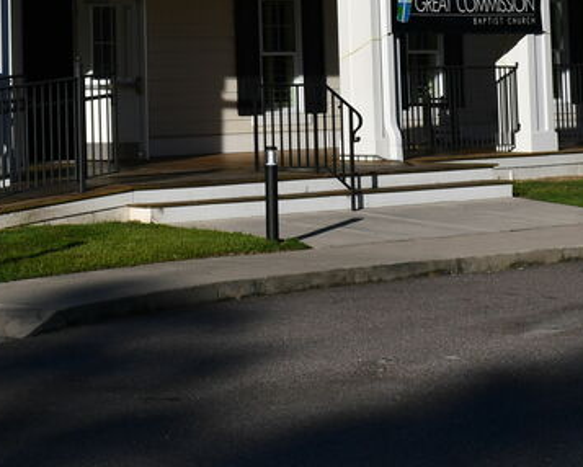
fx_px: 2400
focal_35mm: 139
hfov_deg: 13.8
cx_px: 101
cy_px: -134
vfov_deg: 10.9
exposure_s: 1/320
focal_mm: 30
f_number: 9
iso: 100
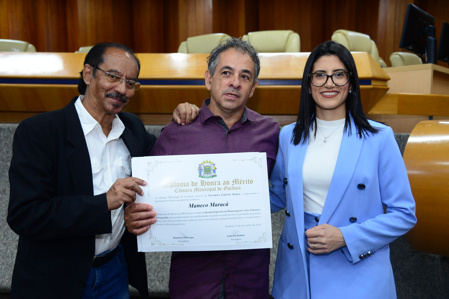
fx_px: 474
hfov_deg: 50.7
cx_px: 224
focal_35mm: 38
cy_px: 150
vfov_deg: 35.1
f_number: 4.5
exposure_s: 1/125
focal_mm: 38
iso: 2000
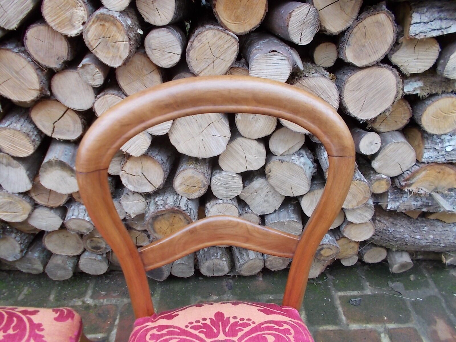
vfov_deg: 53.1
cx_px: 228
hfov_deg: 67.3
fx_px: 343
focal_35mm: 26
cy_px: 171
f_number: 3.2
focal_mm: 4.6
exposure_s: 1/50
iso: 80
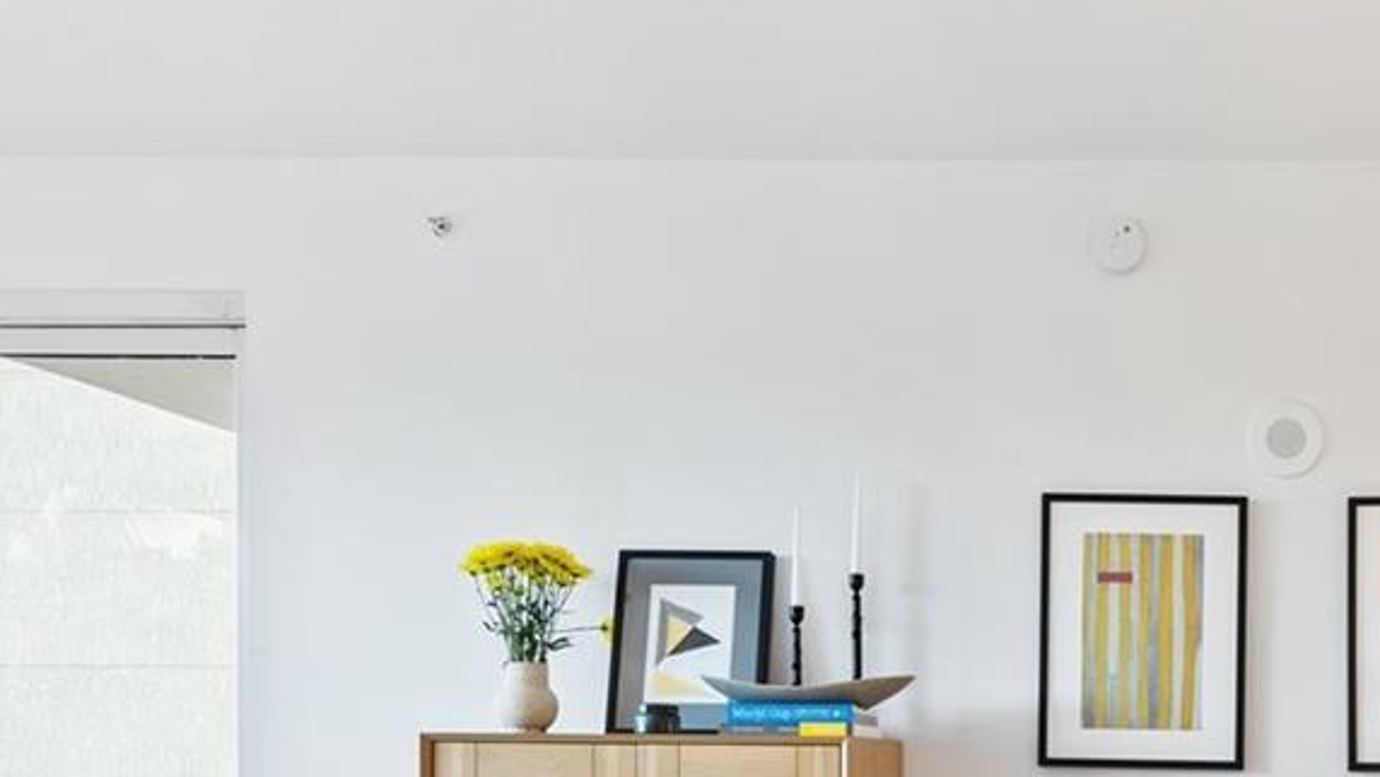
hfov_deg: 44.8
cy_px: 824
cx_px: 1245
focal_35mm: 41
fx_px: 1501
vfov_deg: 27.0
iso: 200
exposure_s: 1/2.5
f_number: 8
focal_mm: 14
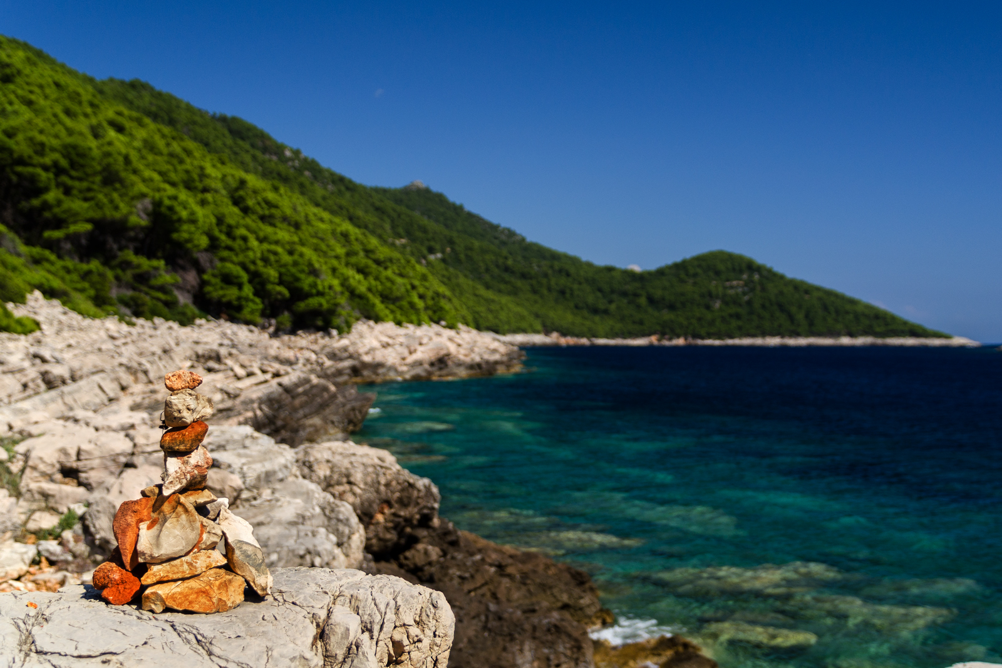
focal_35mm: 39
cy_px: 334
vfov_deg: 34.2
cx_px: 501
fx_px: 1086
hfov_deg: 49.5
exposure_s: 1/1000
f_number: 3.2
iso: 100
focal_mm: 26
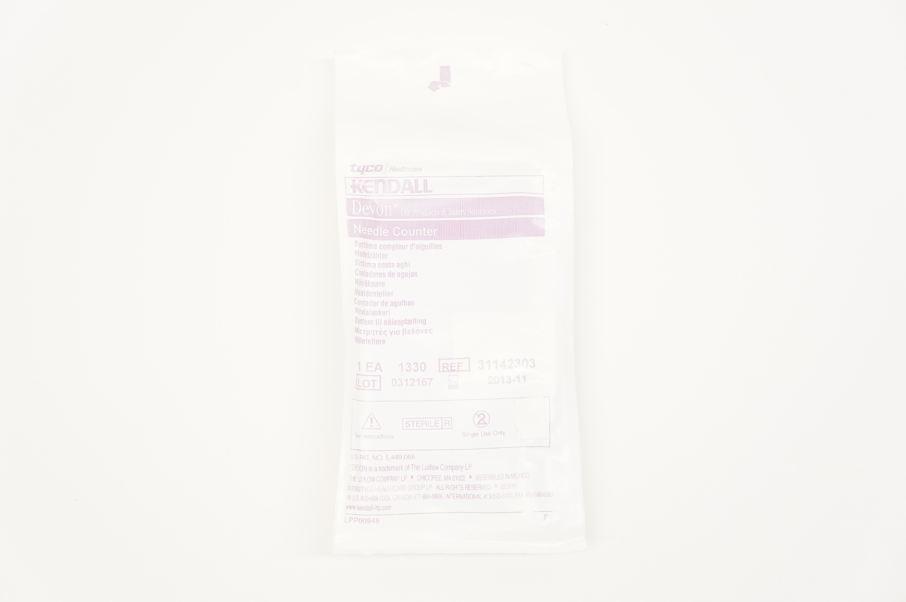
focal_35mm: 50
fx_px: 1244
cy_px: 301
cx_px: 453
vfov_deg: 27.2
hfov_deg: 40.0
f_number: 5.6
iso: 400
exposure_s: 1/50
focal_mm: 33
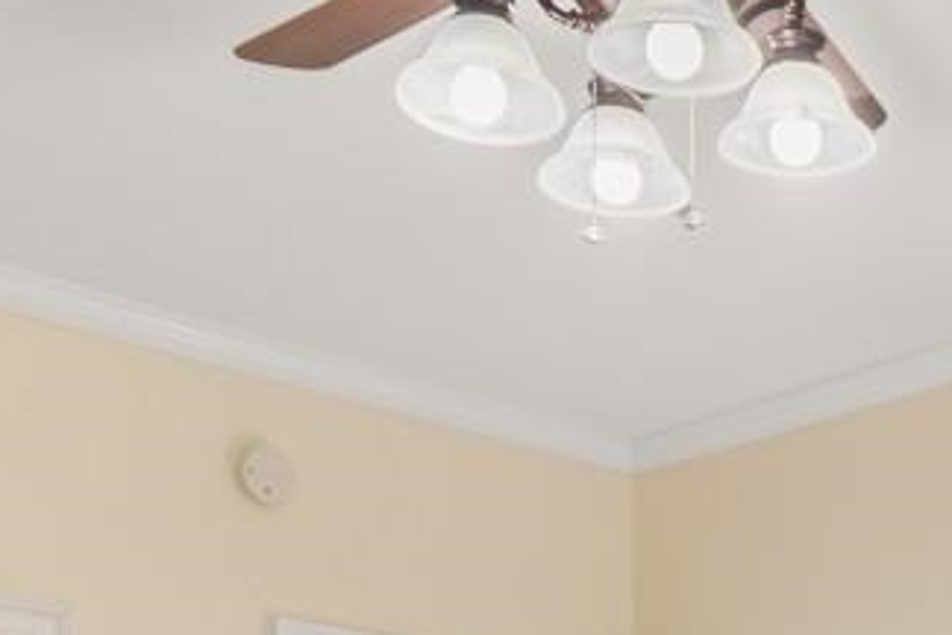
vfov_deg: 15.9
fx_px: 1983
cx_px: 955
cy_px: 1082
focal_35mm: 75
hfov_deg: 25.6
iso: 100
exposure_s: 1/2
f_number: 4.5
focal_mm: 10
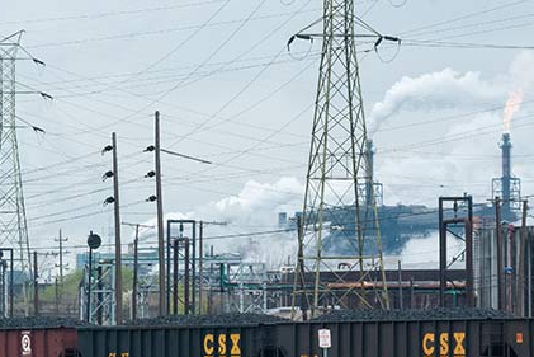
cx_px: 405
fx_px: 4214
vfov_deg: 4.8
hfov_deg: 7.2
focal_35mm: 284
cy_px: 145
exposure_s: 1/200
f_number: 13
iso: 400
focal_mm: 110
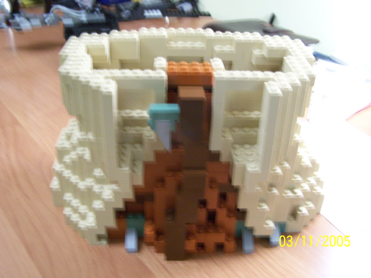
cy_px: 139
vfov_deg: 37.7
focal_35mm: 38
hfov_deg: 49.0
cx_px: 186
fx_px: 407
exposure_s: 1/8
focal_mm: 6.3
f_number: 2.8
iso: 140
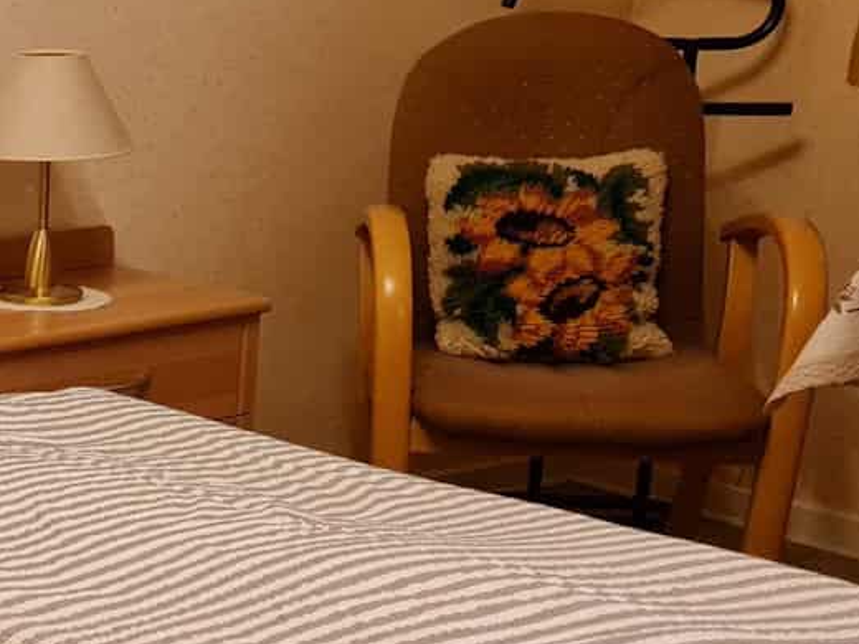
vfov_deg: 15.4
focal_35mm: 96
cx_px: -504
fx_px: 2382
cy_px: 456
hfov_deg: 17.8
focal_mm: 5.4
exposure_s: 1/50
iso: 500
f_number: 1.8
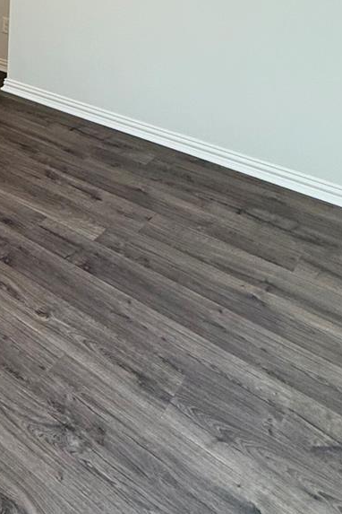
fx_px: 556
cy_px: -16
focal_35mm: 39
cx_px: -97
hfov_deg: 28.4
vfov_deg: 41.9
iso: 200
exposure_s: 1/60
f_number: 2.2
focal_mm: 2.22
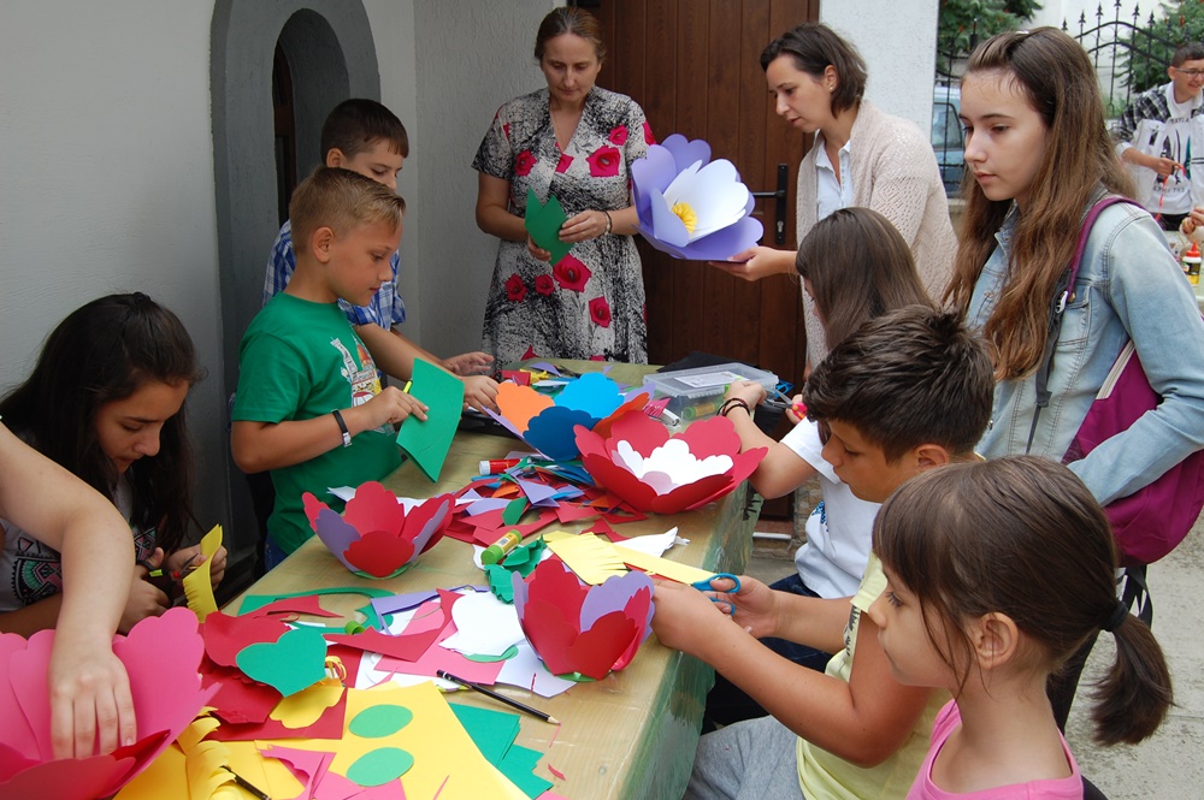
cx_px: 602
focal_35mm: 34
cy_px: 400
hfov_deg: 55.1
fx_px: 1153
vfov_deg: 38.3
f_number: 5.6
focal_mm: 23
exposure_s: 1/125
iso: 250
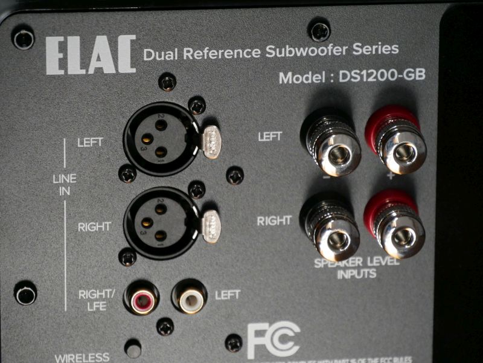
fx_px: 3909
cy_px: 182
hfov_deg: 7.1
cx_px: 242
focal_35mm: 280
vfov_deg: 5.3
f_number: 5.6
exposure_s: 1/320
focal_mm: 140
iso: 2000
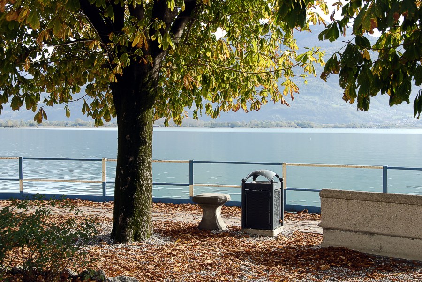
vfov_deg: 32.0
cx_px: 211
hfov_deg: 46.4
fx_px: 493
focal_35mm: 42
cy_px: 141
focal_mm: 28
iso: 320
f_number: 7.1
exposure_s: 1/200
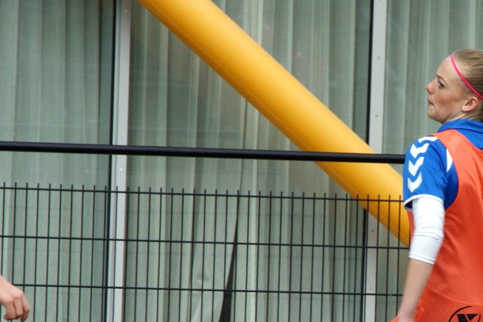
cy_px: 283
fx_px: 8434
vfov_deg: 2.2
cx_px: 447
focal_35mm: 629
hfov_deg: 3.3
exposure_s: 1/250
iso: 200
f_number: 13
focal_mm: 160
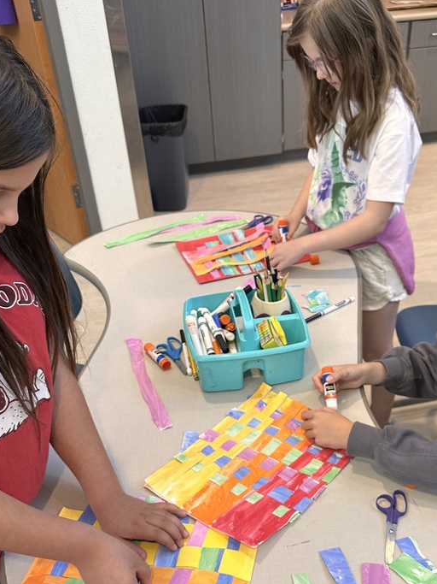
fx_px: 606
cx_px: 267
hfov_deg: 39.4
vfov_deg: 50.8
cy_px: 368
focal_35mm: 36
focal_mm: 6.86
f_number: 1.78
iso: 160
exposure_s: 1/60
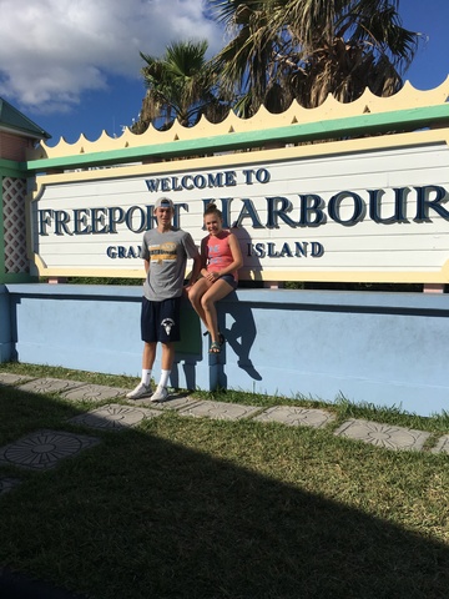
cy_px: 300
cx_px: 224
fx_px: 502
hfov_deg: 48.2
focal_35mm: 29
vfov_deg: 61.7
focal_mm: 4.15
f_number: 2.2
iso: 25
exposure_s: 1/3846
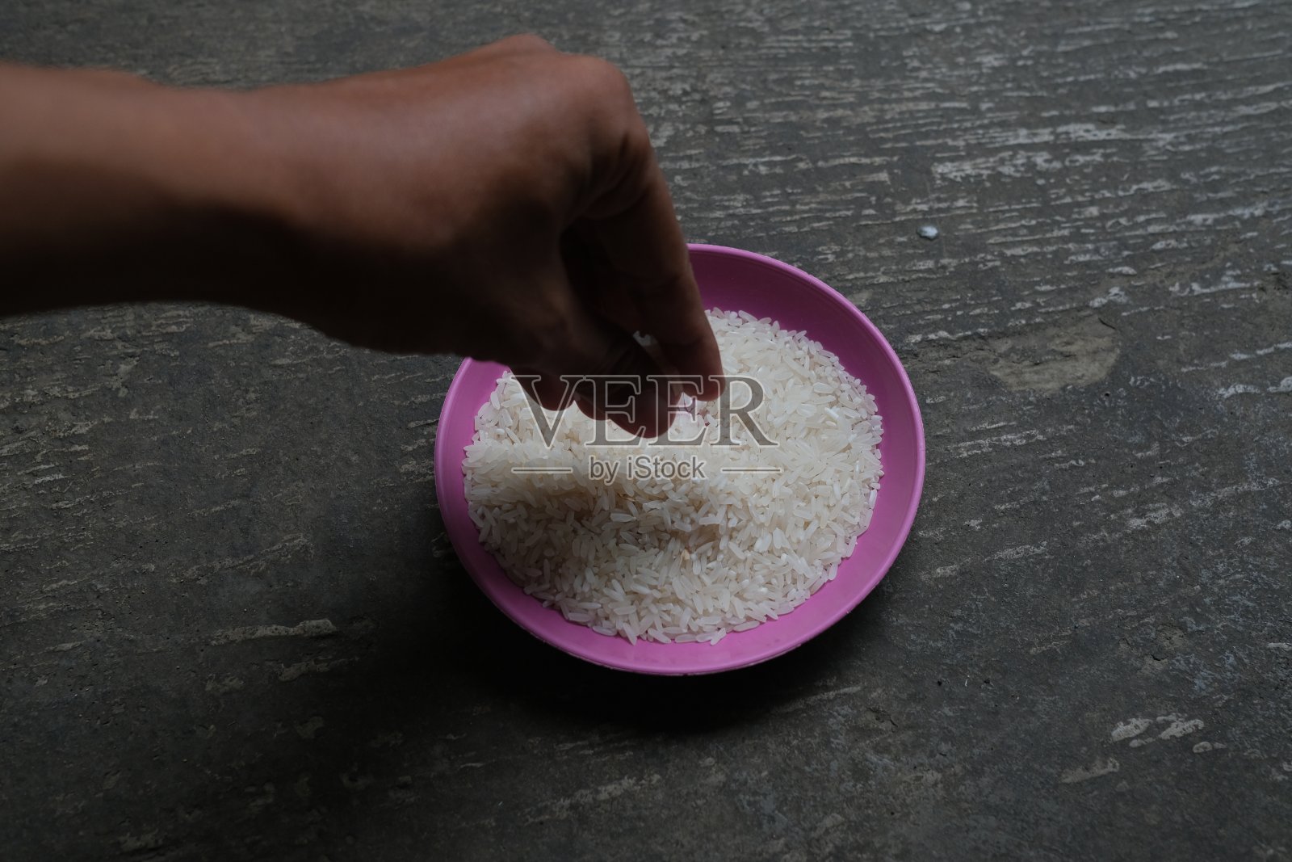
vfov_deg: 37.9
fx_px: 1256
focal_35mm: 35
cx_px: 646
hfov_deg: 54.4
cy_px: 431
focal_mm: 23
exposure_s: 1/160
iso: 500
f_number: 4.5
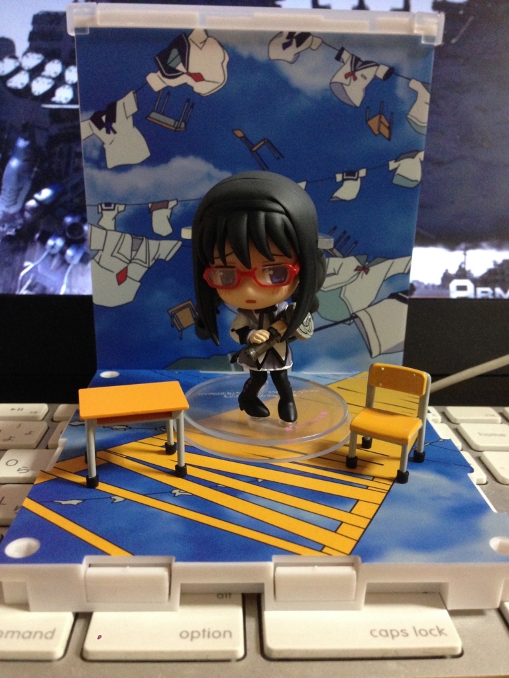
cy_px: 339
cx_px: 254
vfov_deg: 55.4
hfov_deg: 42.9
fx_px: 647
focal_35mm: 33
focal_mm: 4.12
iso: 320
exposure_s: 1/20
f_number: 2.4
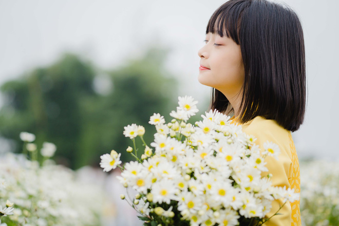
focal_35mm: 85
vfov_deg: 16.1
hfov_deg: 23.9
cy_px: 113
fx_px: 800
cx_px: 170
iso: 500
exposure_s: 1/2500
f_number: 2.5
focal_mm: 85
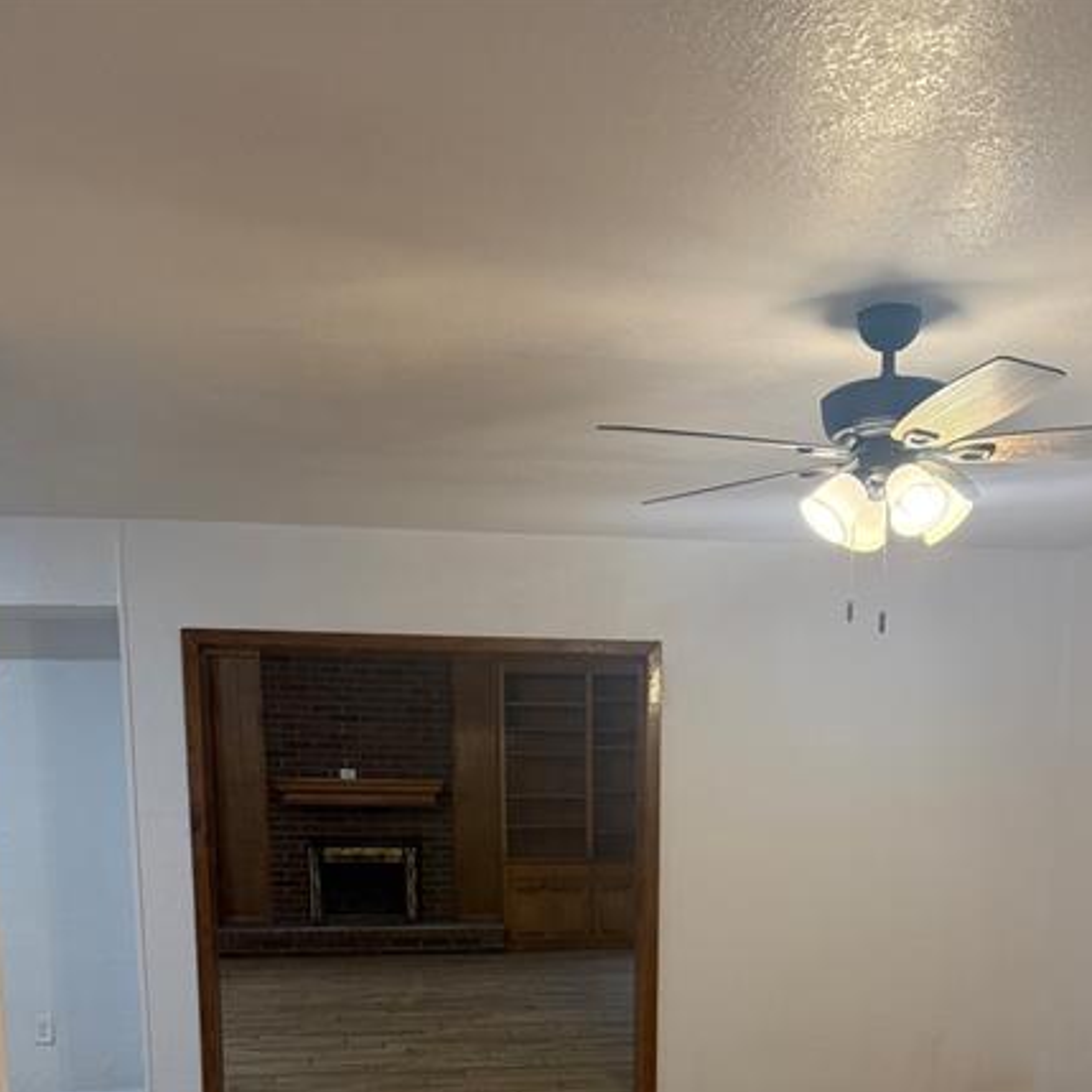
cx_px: 626
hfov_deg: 43.7
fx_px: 1356
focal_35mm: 38
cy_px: 970
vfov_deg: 40.7
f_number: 1.78
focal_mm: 6.76
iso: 320
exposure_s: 1/120
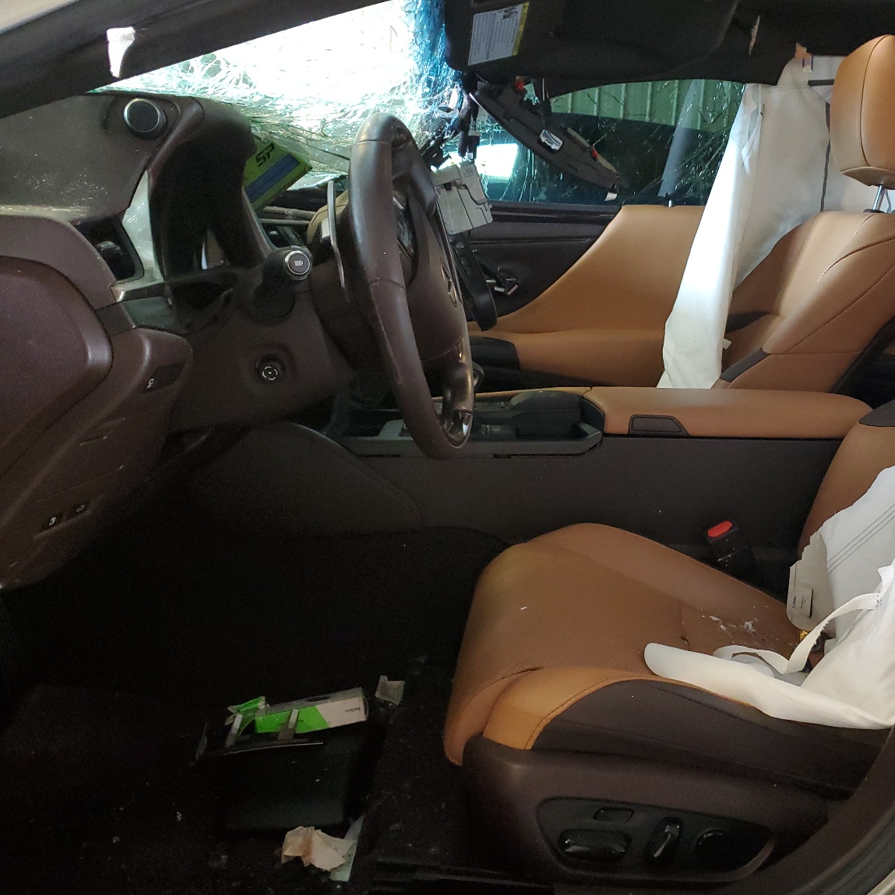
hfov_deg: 50.3
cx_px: 590
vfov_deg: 51.1
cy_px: 454
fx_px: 936
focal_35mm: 32
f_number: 1.5
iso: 421
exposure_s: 1/60.2
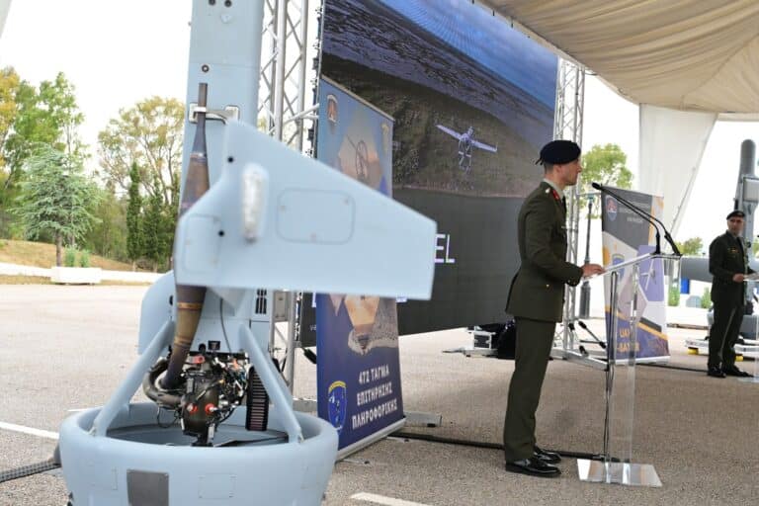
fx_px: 885
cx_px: 380
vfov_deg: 31.9
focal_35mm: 42
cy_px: 253
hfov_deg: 46.4
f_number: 4.5
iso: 640
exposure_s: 1/500
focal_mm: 28
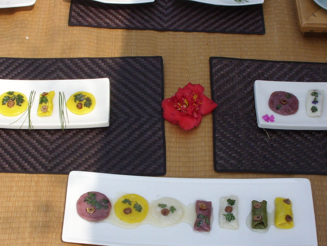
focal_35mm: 85
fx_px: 803
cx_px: 136
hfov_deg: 23.0
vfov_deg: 17.4
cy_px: 145
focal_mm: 6.3
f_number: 4.9
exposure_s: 1/544
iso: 50
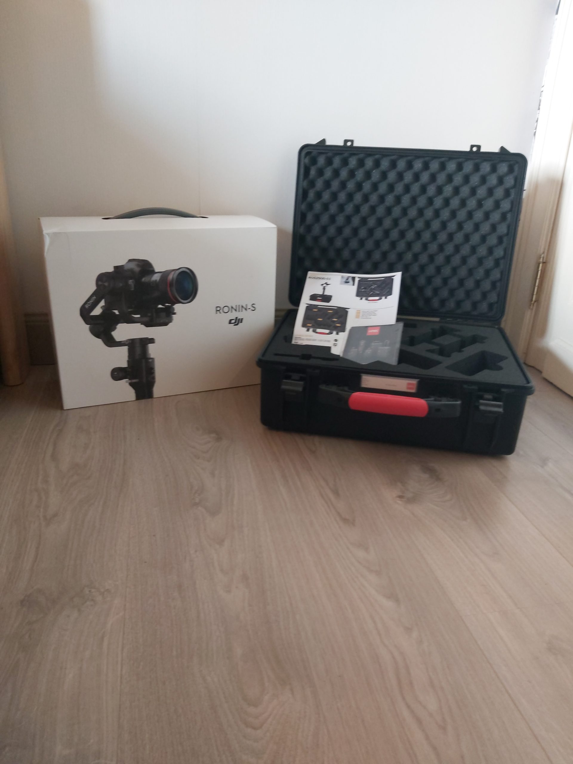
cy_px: 382
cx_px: 286
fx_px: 574
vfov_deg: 67.3
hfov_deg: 53.1
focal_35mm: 26
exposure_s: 1/33
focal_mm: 3.92
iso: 400
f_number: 1.7
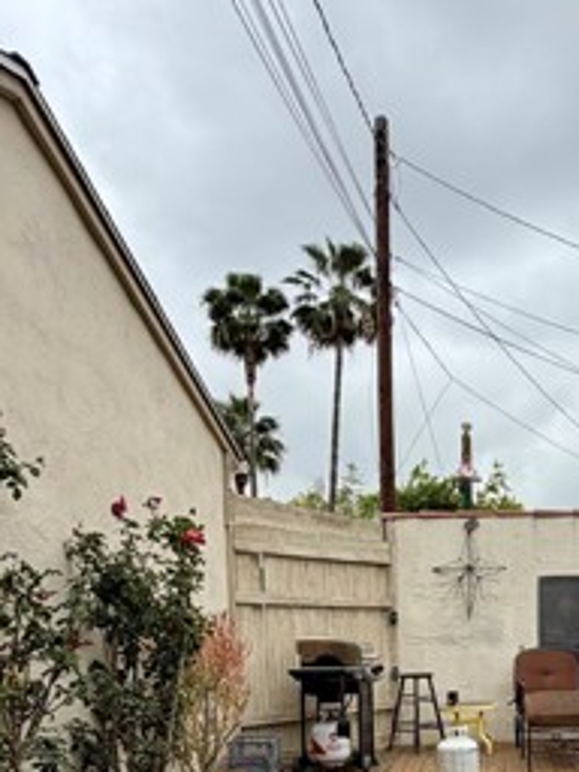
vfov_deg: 47.2
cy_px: 700
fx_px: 781
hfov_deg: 38.4
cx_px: 501
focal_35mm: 35
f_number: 2.2
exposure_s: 1/607
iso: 40
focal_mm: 2.22
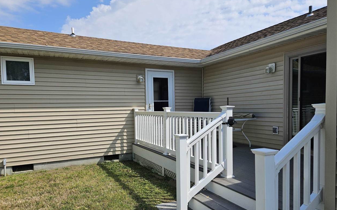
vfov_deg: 49.1
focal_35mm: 25
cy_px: 121
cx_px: 171
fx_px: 230
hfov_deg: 72.5
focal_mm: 5.4
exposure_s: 1/3333
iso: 25
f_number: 1.8
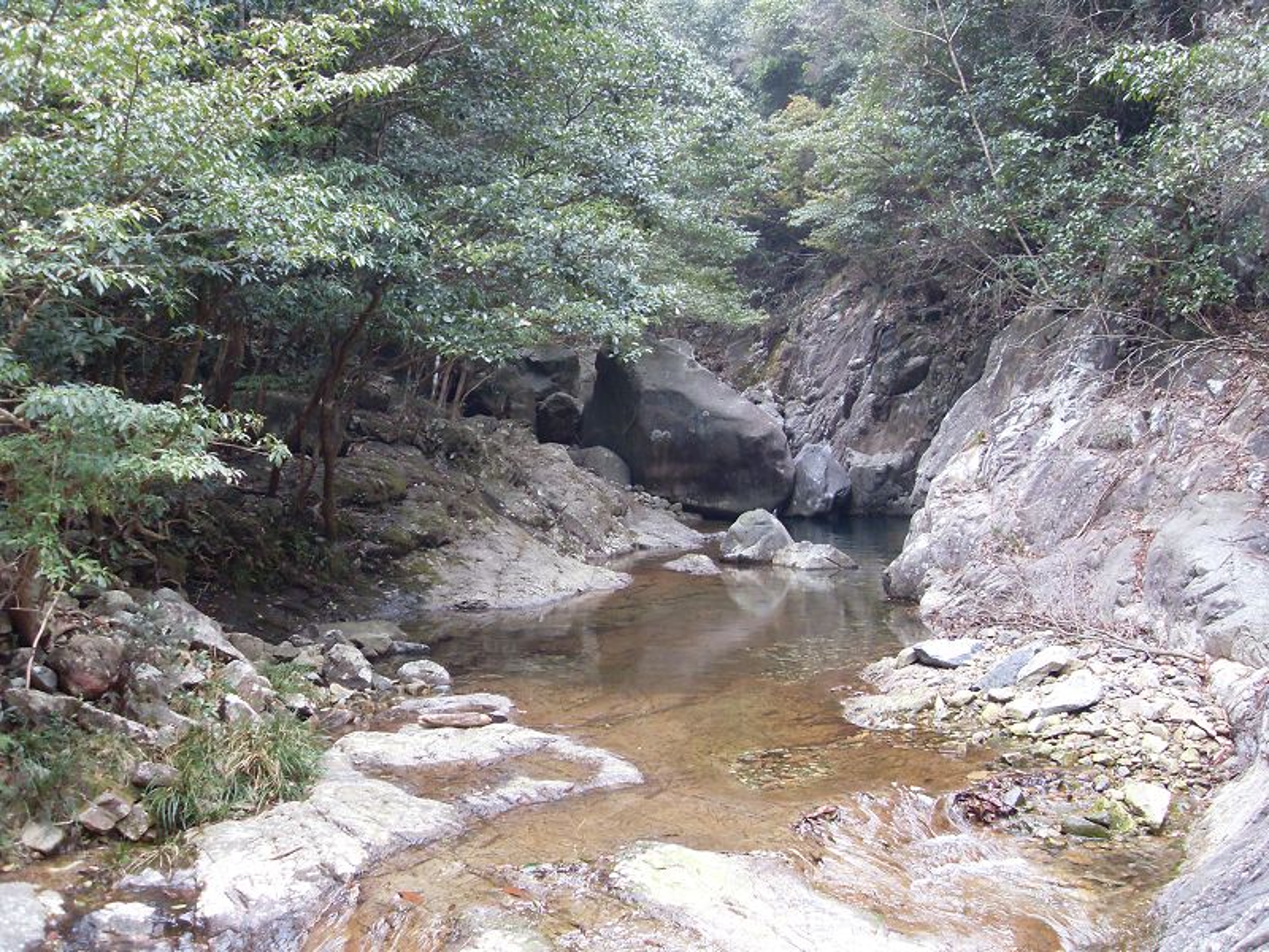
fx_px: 1356
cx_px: 634
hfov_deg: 50.1
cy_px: 476
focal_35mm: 37
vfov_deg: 38.7
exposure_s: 1/45
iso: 160
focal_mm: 6.3
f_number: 2.8
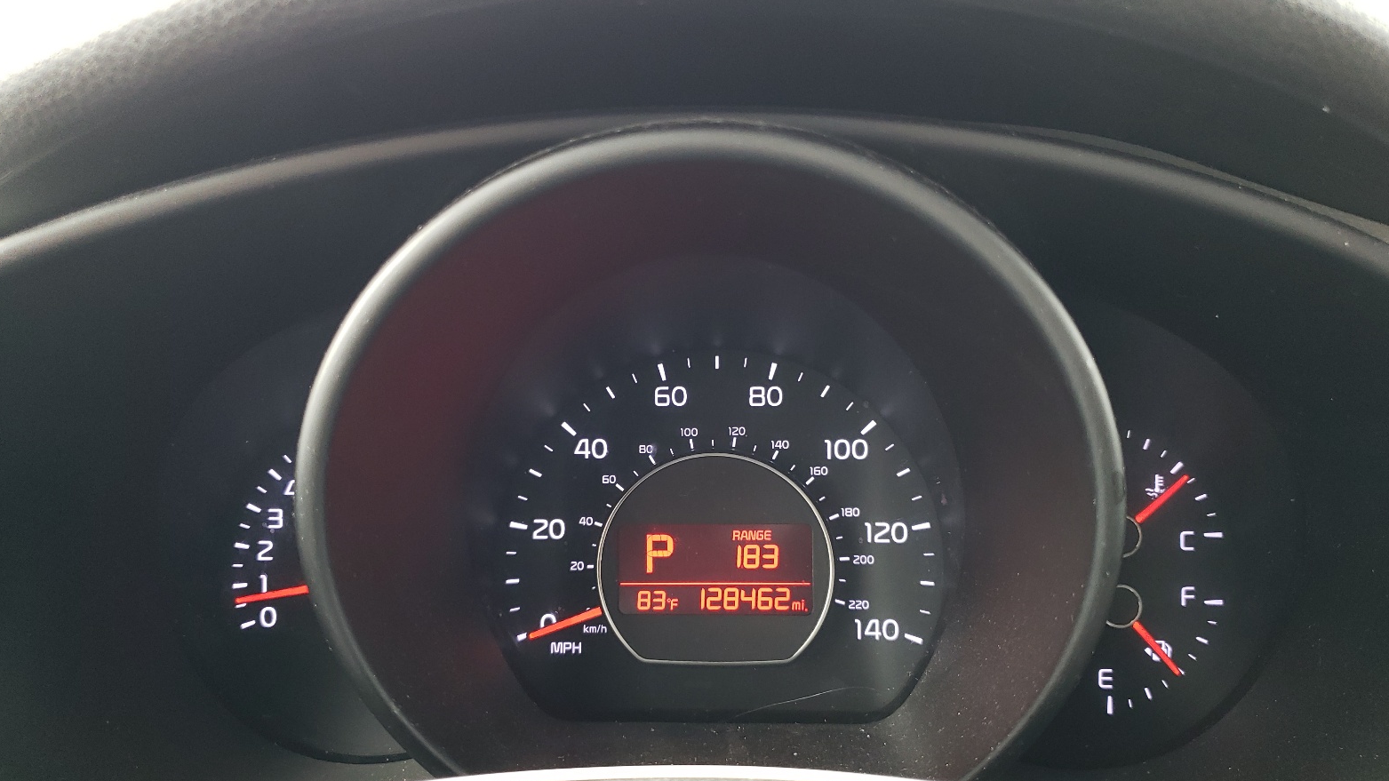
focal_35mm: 29
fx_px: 1068
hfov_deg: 66.1
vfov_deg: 39.9
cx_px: 701
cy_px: 482
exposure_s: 1/50
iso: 99
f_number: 1.5
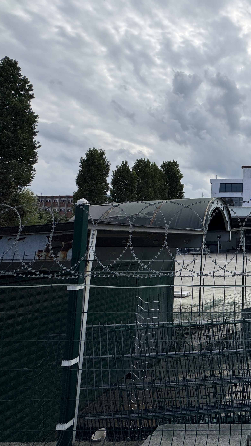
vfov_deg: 81.1
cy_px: 210
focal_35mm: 22
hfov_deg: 38.1
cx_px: 303
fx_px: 260
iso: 50
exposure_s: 1/2415
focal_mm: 2.22
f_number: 2.2
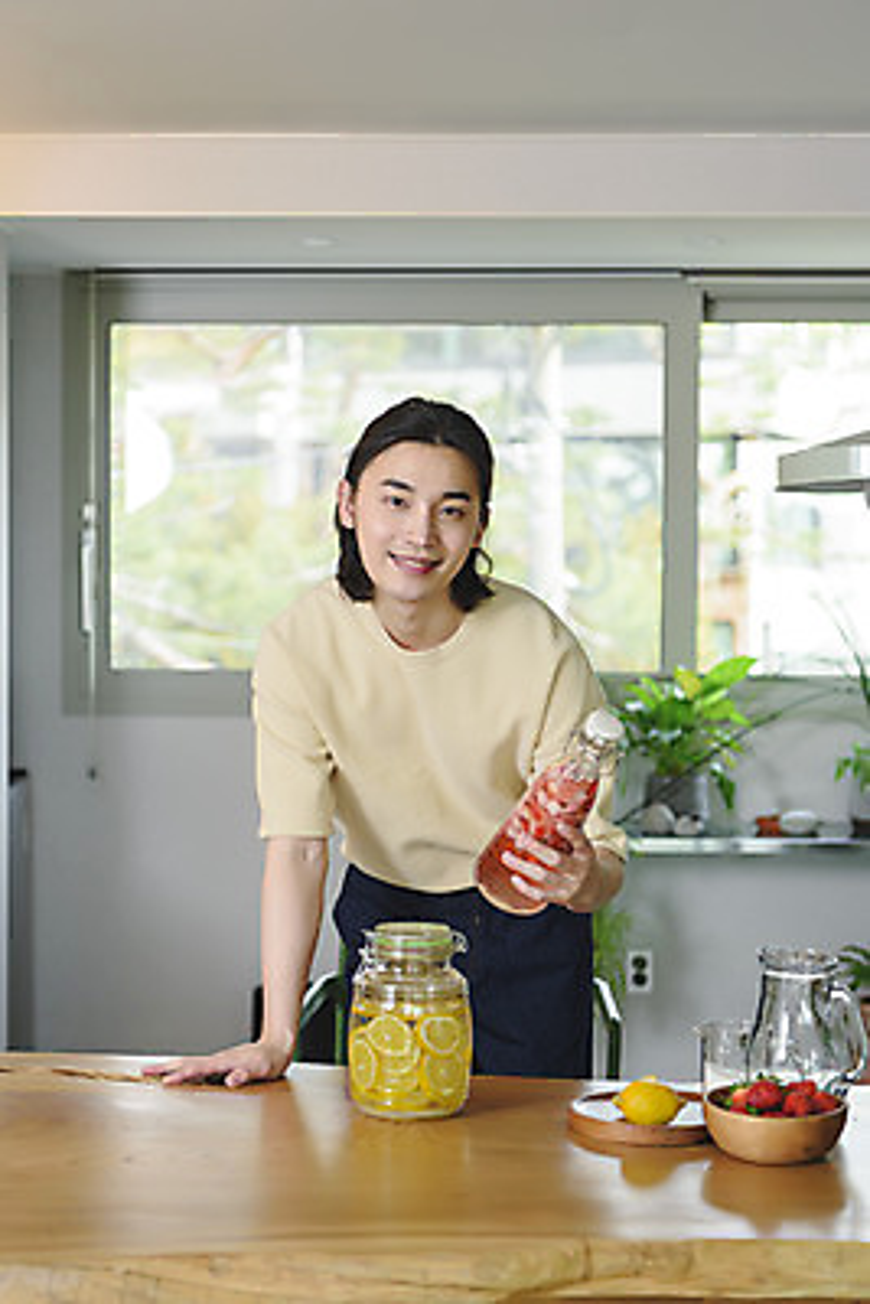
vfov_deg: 32.4
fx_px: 2245
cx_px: 435
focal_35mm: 62
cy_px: 652
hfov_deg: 21.9
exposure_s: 1/100
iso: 200
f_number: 3.2
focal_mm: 62
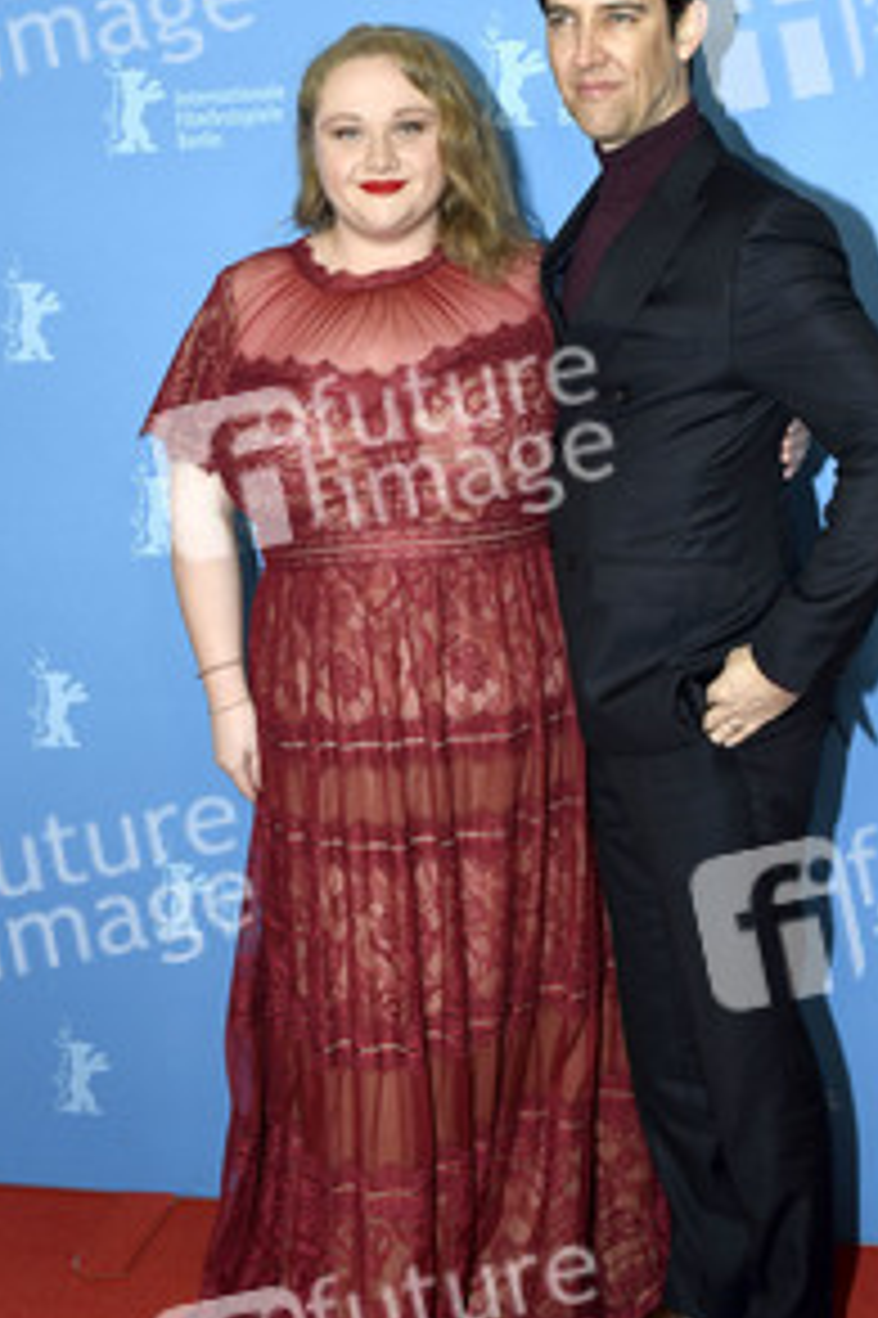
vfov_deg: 43.6
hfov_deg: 29.8
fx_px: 1648
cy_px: 679
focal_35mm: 45
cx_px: 513
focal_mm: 22
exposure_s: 1/250
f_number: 4.5
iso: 500
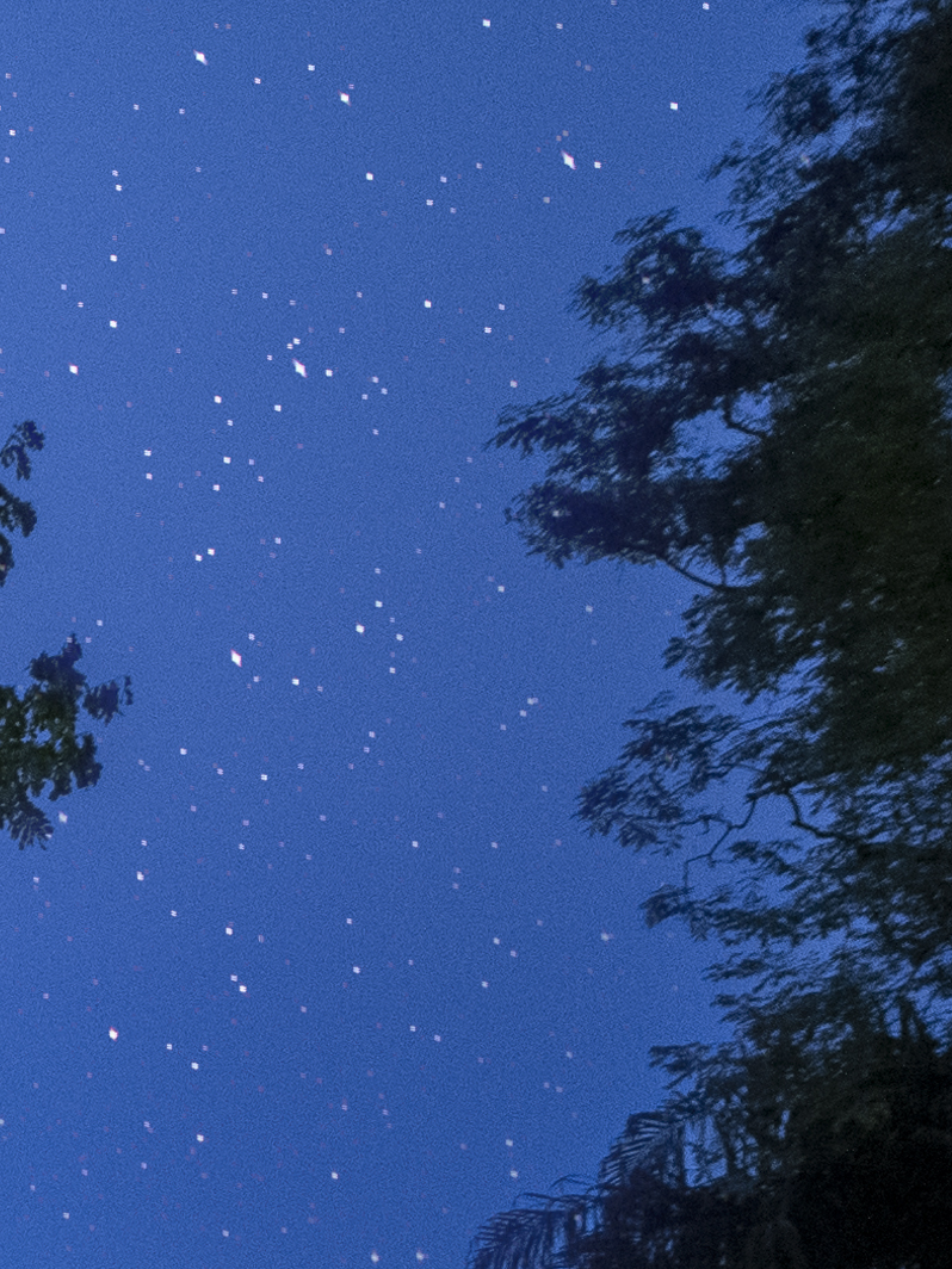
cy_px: 1537
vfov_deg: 25.2
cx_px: -988
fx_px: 2530
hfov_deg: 16.2
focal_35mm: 69
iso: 2500
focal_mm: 18
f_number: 2.8
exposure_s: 1/4
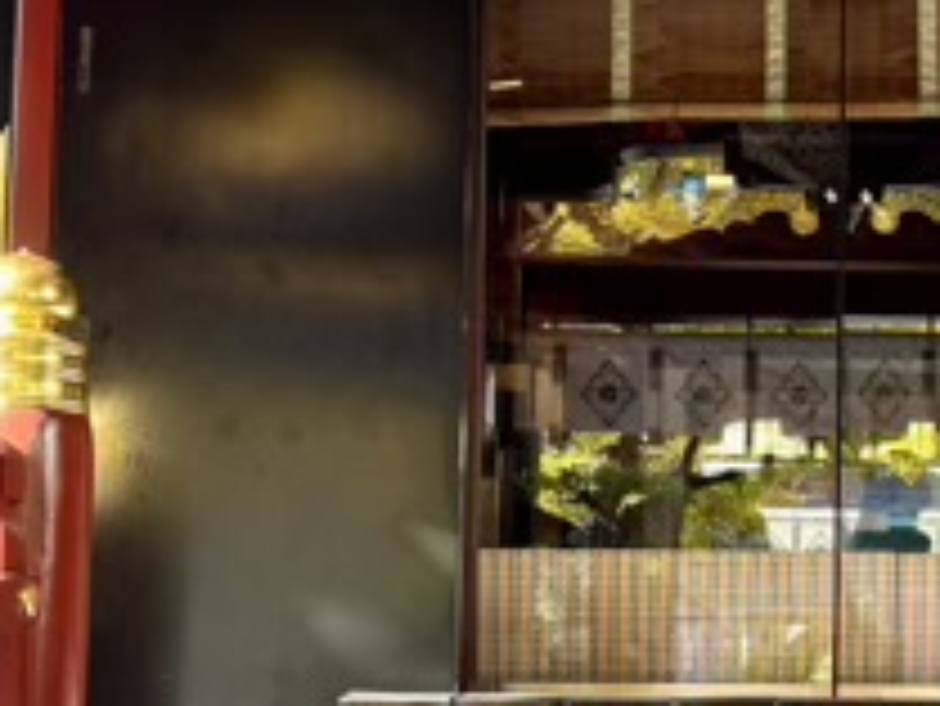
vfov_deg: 16.9
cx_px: 873
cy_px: 519
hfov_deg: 21.9
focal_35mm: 87
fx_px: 2364
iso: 125
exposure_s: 1/121
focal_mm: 5.96
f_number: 1.6
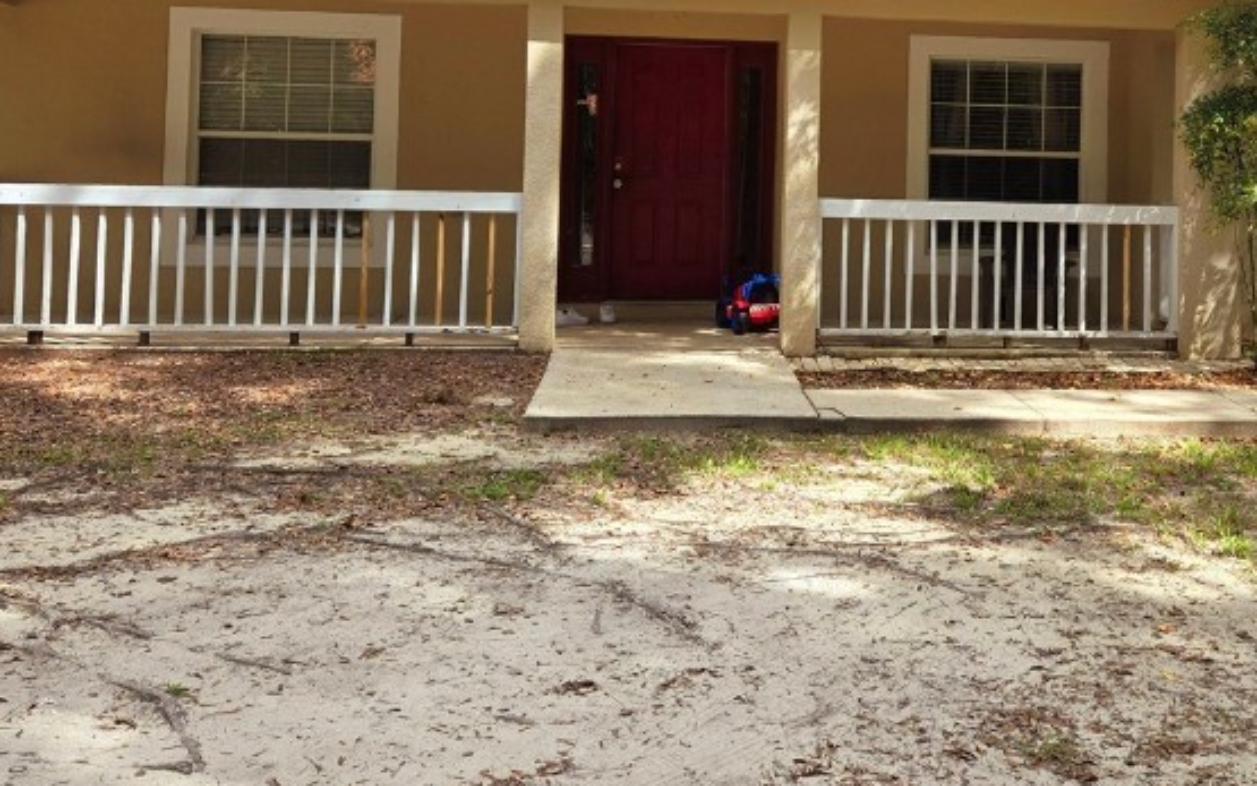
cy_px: 118
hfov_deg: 43.8
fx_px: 1542
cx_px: 831
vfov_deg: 27.8
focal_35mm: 45
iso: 80
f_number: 1.8
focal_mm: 5.4
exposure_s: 1/1667
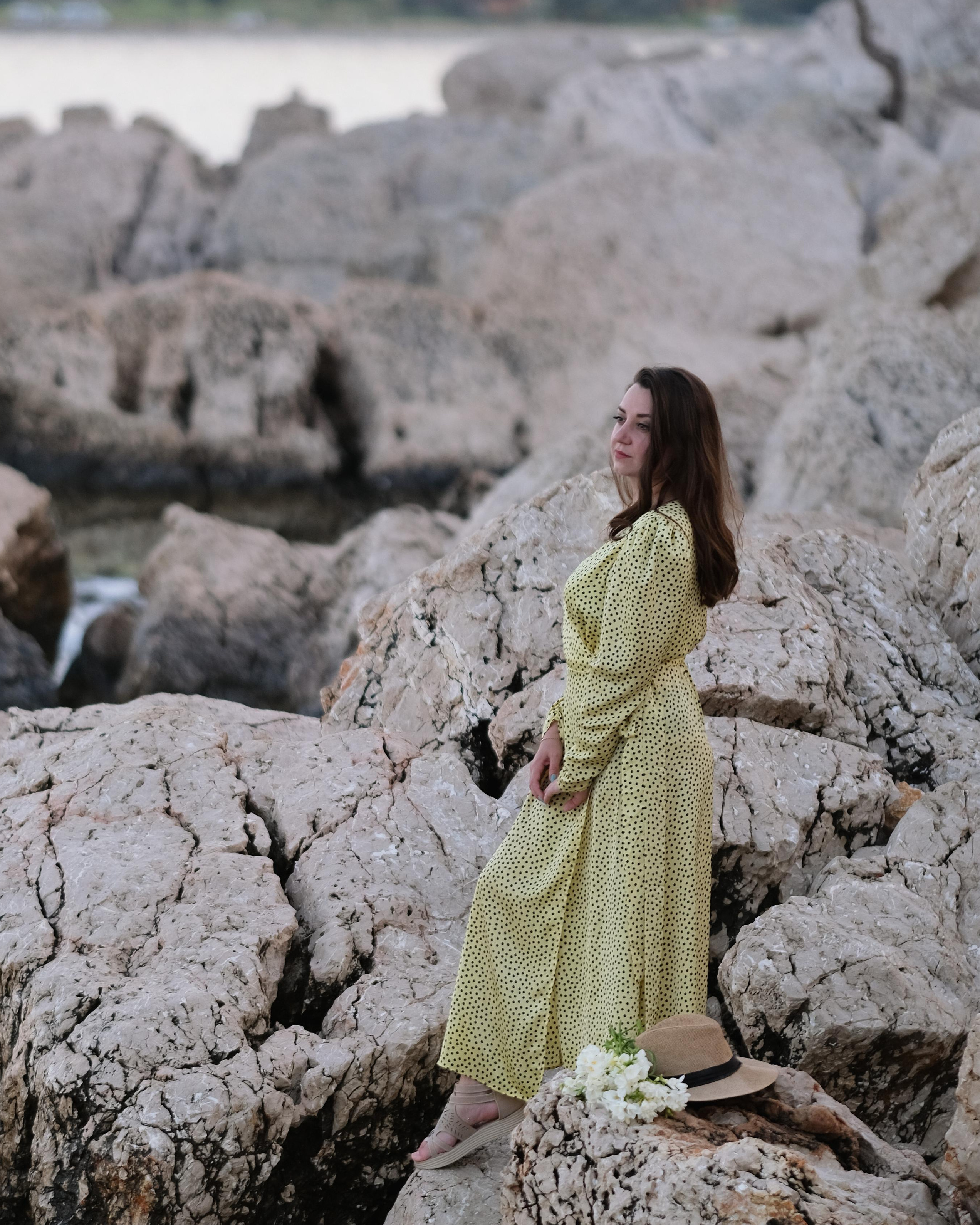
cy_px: 674
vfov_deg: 12.6
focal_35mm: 153
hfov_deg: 10.1
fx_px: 5547
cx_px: 488
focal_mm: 90
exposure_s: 1/800
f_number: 2
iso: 400
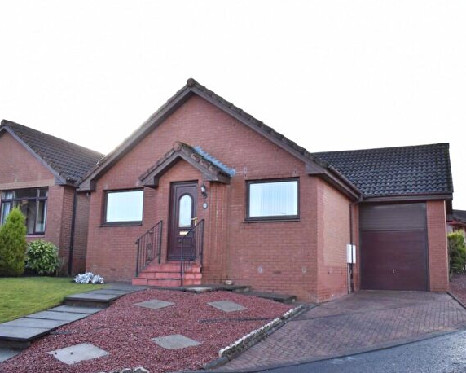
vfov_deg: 47.1
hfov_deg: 56.8
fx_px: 428
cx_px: 274
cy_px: 185
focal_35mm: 31
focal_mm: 18
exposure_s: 1/100
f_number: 5
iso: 100
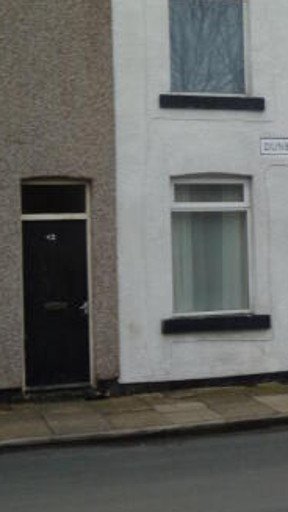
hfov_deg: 18.6
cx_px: 241
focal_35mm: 64
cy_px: 187
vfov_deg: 32.7
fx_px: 869
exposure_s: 1/30
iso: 100
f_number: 3.8
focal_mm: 7.9
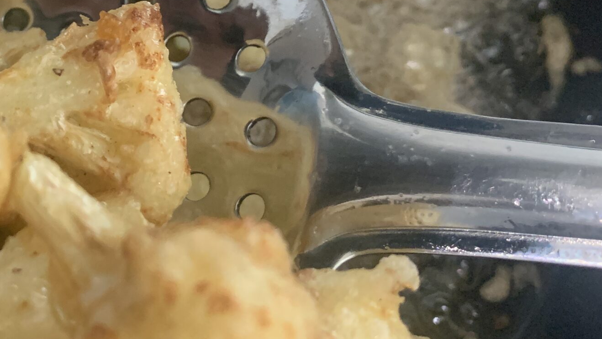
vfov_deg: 21.5
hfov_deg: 36.2
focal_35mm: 55
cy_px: 59
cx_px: 95
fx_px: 878
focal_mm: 4.25
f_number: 1.8
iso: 320
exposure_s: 1/50
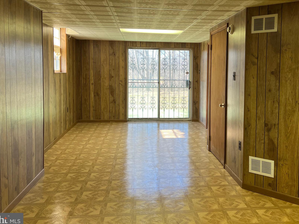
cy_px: 86
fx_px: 285
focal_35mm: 33
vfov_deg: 42.7
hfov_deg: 55.2
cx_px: 167
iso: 64
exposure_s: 1/120
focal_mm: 5.7
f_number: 1.5
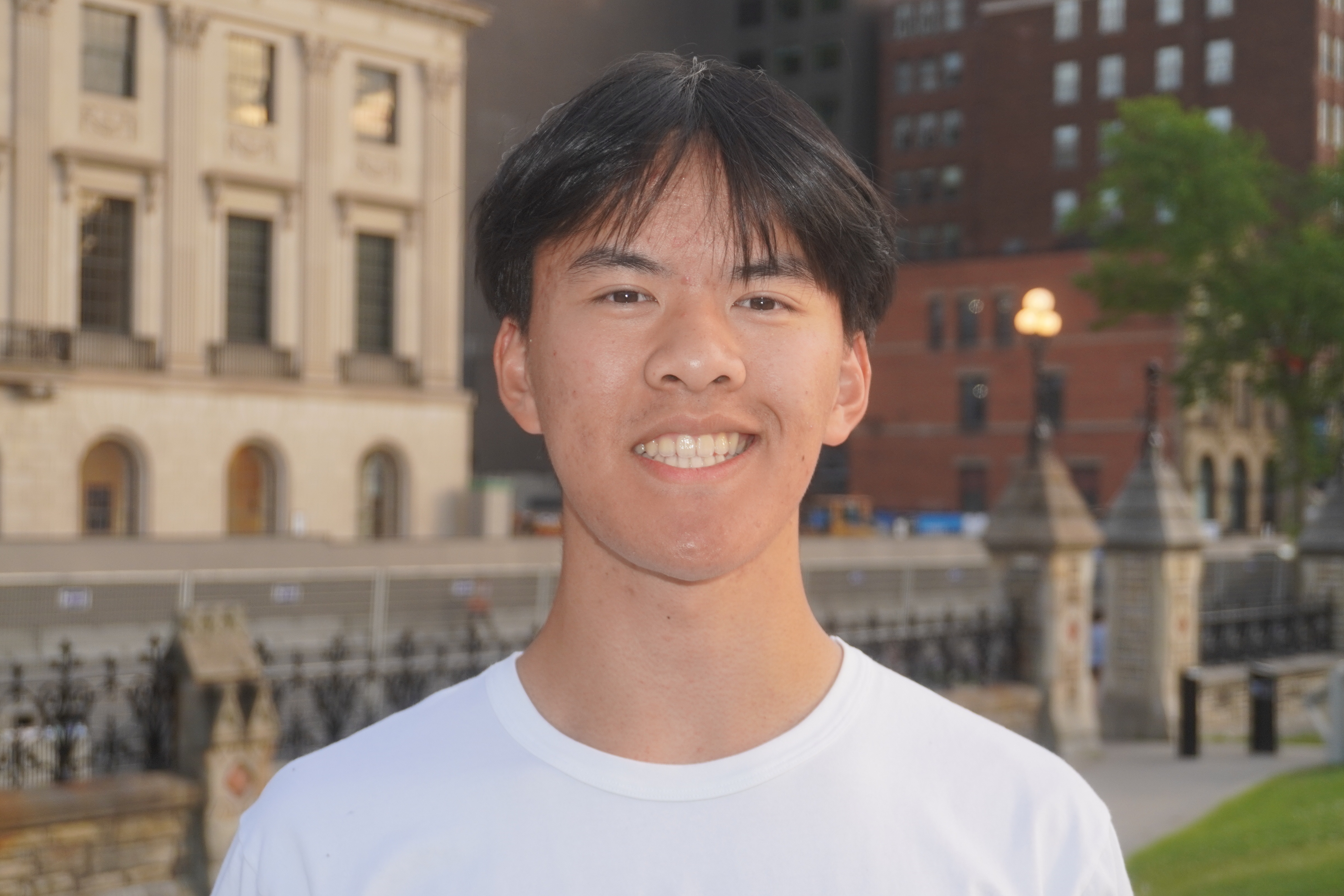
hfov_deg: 37.1
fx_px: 2001
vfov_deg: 25.2
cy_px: 484
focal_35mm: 54
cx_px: 698
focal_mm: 29
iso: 250
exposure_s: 1/160
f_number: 4.5
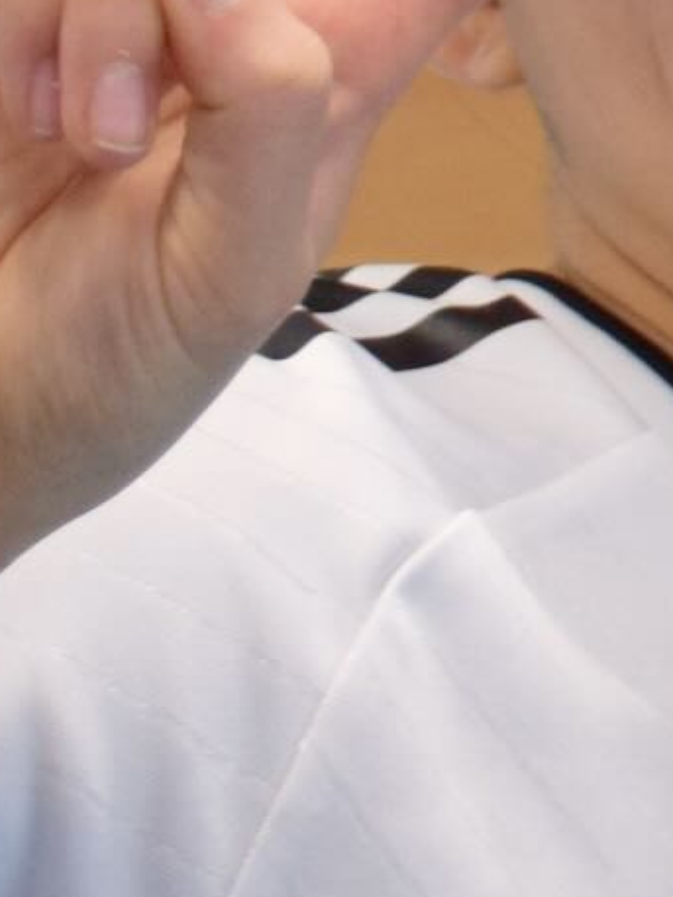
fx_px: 7359
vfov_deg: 6.9
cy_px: -219
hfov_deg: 5.1
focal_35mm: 284
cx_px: 1440
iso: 640
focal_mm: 30
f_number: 4
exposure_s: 1/60
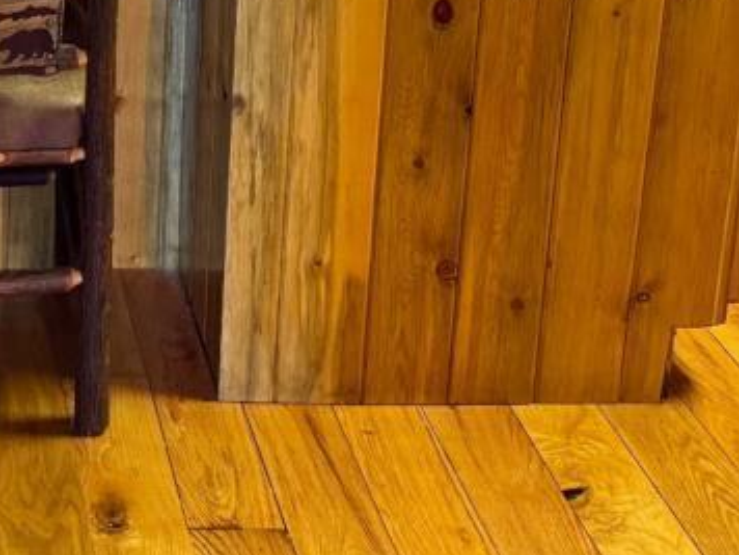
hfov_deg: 22.5
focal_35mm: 81
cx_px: -104
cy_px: -160
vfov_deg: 17.2
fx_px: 1729
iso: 640
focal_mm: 6.76
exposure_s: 1/60
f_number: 1.78
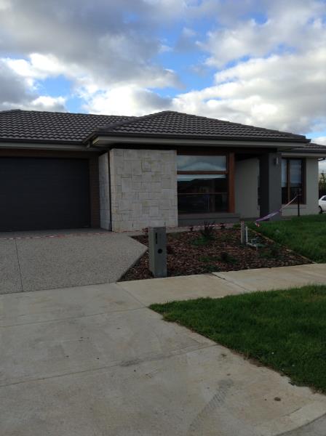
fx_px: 416
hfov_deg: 42.8
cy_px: 218
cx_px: 163
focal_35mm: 33
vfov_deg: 55.4
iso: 25
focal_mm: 3.3
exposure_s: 1/579
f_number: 2.4
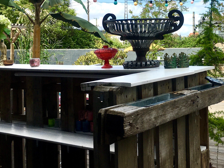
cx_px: 178
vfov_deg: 27.2
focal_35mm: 53
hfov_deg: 35.1
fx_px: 343
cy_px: 42
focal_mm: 4.15
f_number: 2.2
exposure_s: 1/1241
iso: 25
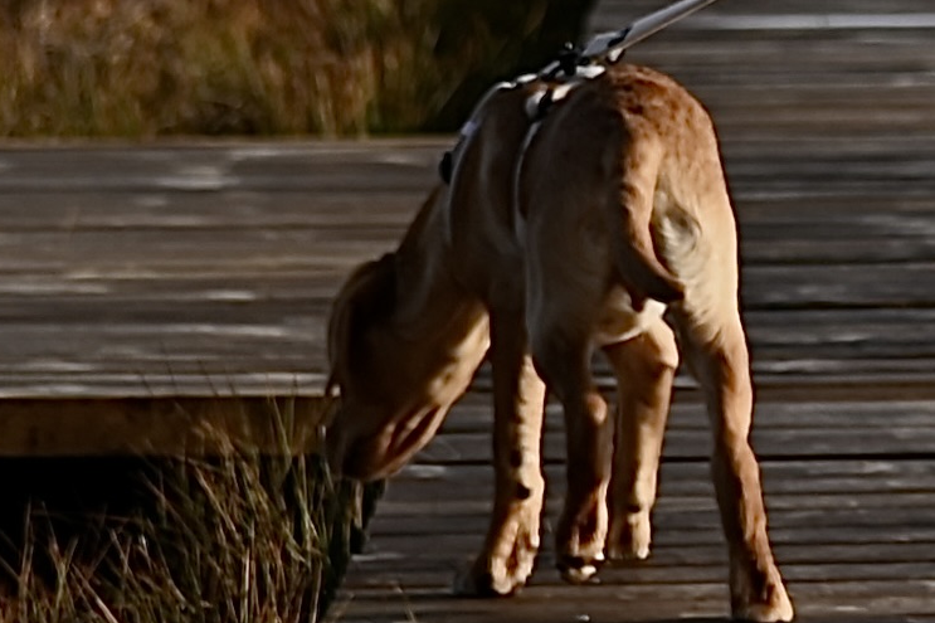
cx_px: 1348
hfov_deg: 2.6
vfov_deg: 1.8
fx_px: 20201
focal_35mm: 778
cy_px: -1435
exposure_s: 1/400
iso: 50
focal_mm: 100
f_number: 4
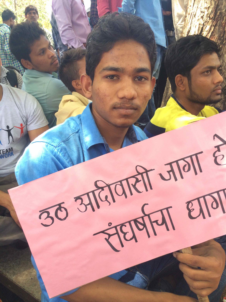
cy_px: 151
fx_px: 252
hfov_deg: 48.2
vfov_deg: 61.7
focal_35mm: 29
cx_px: 113
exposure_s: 1/100
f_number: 2.2
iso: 50
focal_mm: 4.15
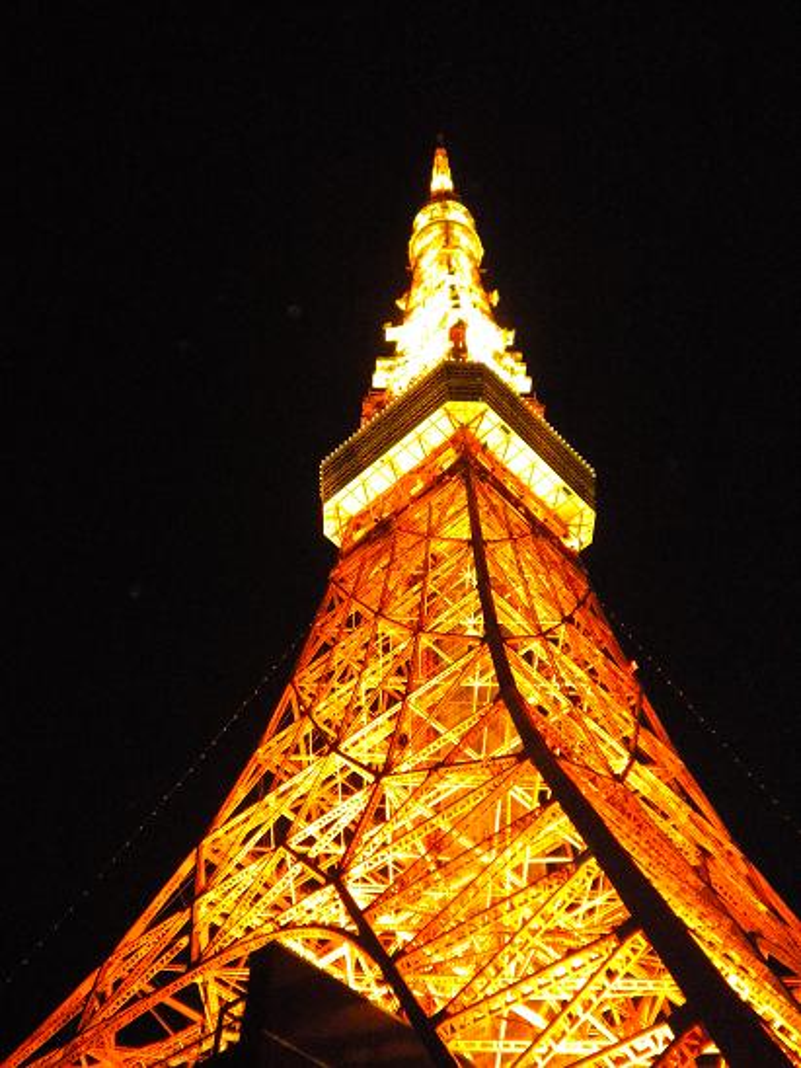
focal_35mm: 35
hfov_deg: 40.7
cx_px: 400
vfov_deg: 52.6
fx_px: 1080
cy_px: 534
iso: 800
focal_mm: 6.3
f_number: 3.1
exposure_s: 1/48.8
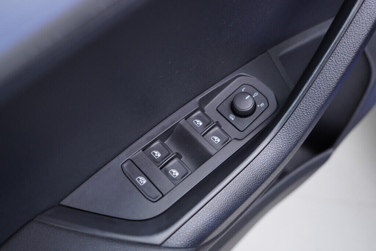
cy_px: 126
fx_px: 376
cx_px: 188
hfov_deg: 53.1
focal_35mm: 36
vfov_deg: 36.9
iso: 250
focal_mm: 24
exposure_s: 1/40
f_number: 2.8
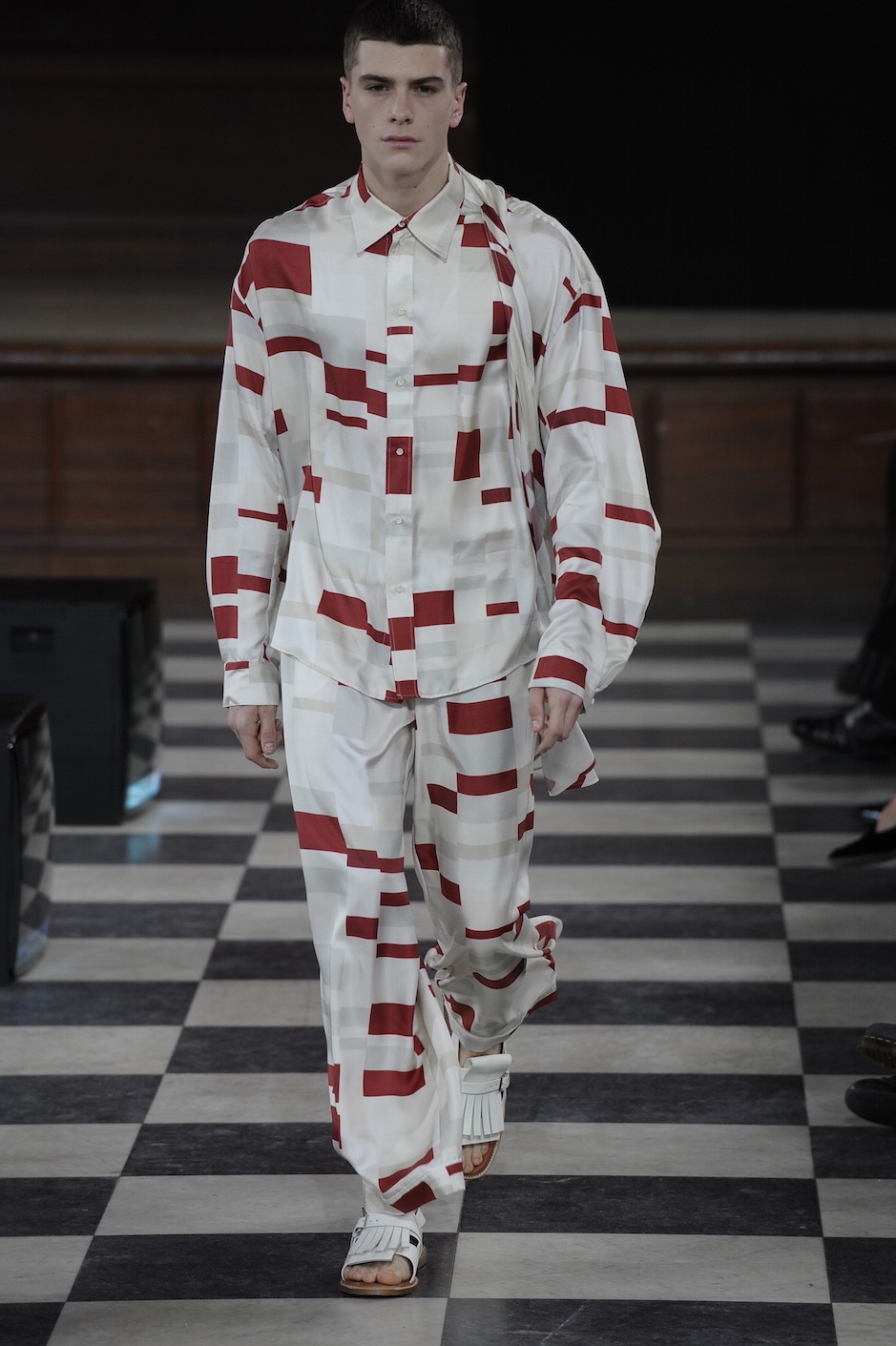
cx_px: 456
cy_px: 668
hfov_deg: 6.4
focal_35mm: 213
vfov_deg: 9.7
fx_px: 7961
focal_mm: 200
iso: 1000
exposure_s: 1/500
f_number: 4.5
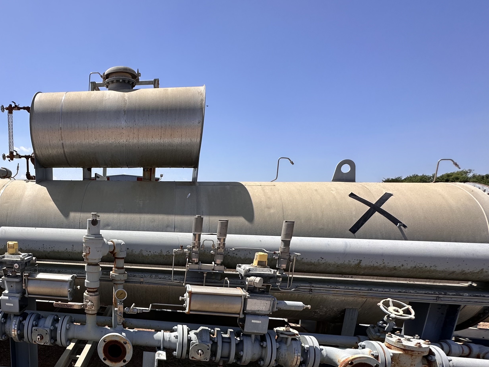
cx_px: 101
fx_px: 325
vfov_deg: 55.7
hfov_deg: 67.3
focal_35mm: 23
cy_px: 281
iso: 50
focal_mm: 2.22
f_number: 2.2
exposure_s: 1/1401
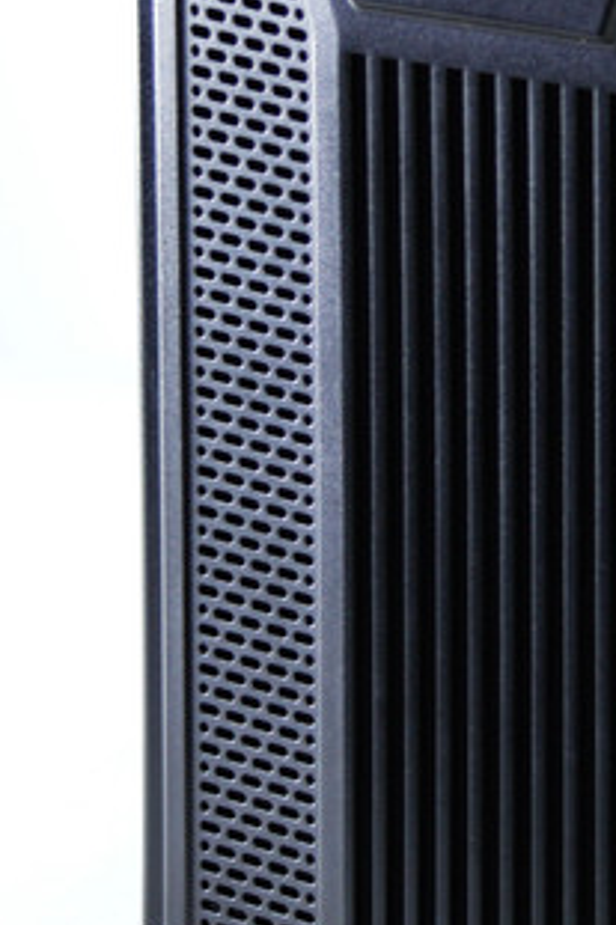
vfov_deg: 6.8
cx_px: 738
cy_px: 12
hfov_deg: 4.5
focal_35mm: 301
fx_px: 7734
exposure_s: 1/60
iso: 720
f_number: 4.5
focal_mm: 78
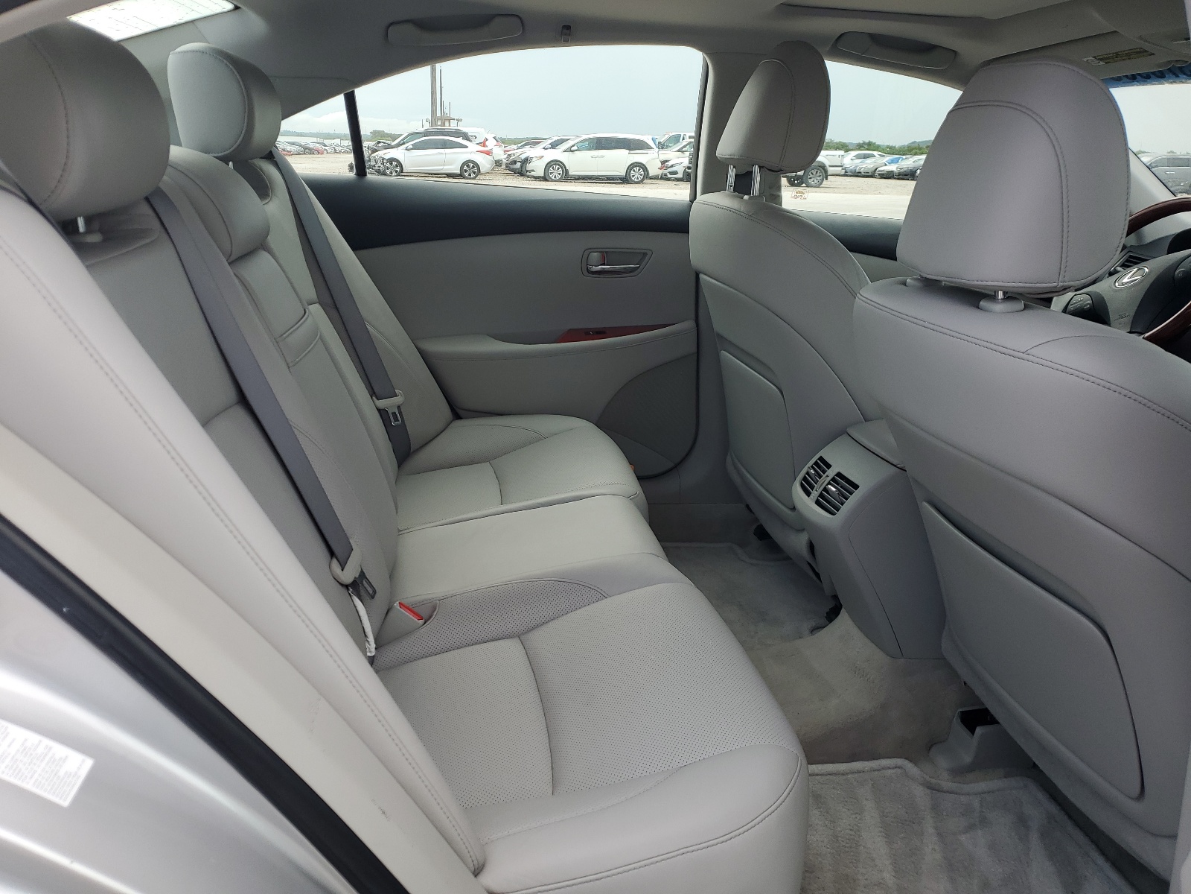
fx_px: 895
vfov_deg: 53.1
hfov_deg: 67.3
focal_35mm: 26
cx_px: 596
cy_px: 447
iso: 50
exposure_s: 1/588
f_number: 1.5
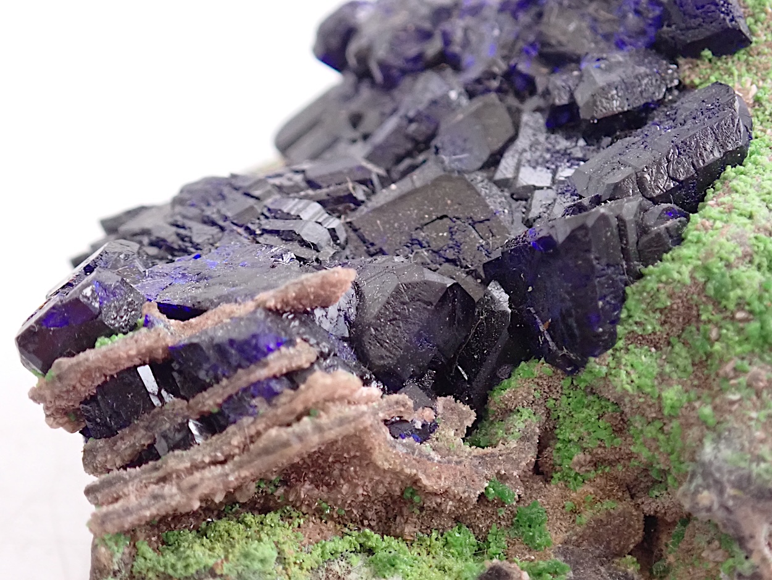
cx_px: 386
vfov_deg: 14.8
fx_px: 2231
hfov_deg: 19.6
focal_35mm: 100
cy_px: 290
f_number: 4.9
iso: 1250
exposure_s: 1/25
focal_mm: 18
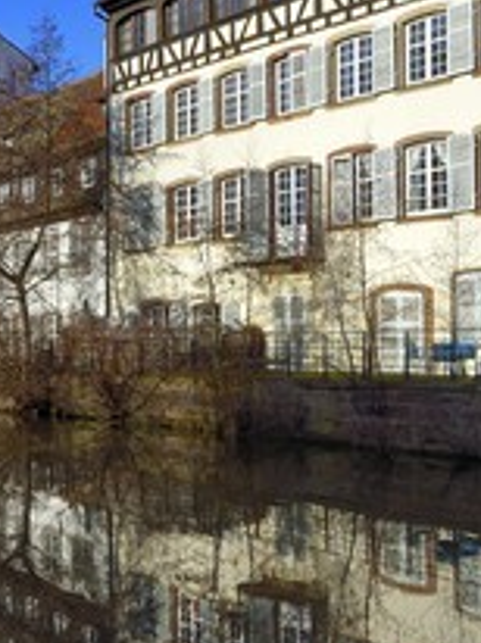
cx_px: -92
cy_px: 322
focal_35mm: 57
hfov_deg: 23.5
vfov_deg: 33.8
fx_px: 1058
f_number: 11
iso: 200
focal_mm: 29
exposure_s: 1/320
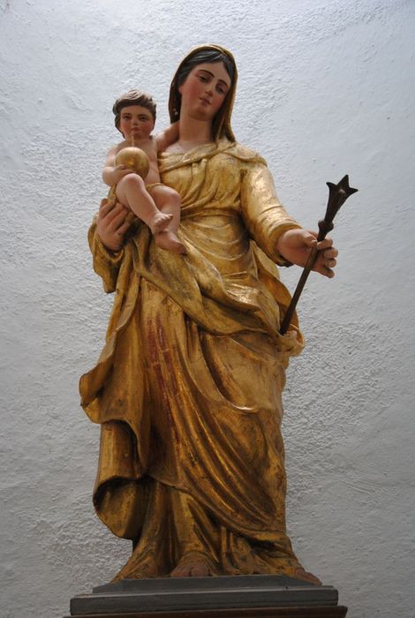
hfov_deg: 21.7
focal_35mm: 63
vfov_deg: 31.8
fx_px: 1084
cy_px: 309
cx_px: 208
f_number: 4.8
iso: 640
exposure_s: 1/30
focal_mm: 42
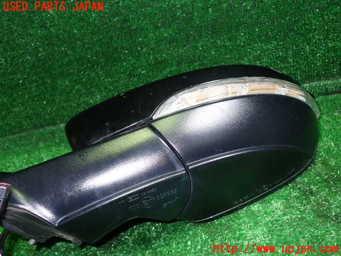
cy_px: 128
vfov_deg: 44.2
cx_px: 170
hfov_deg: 56.8
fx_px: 315
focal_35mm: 32
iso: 200
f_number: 2.4
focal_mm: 5.79
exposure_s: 1/30
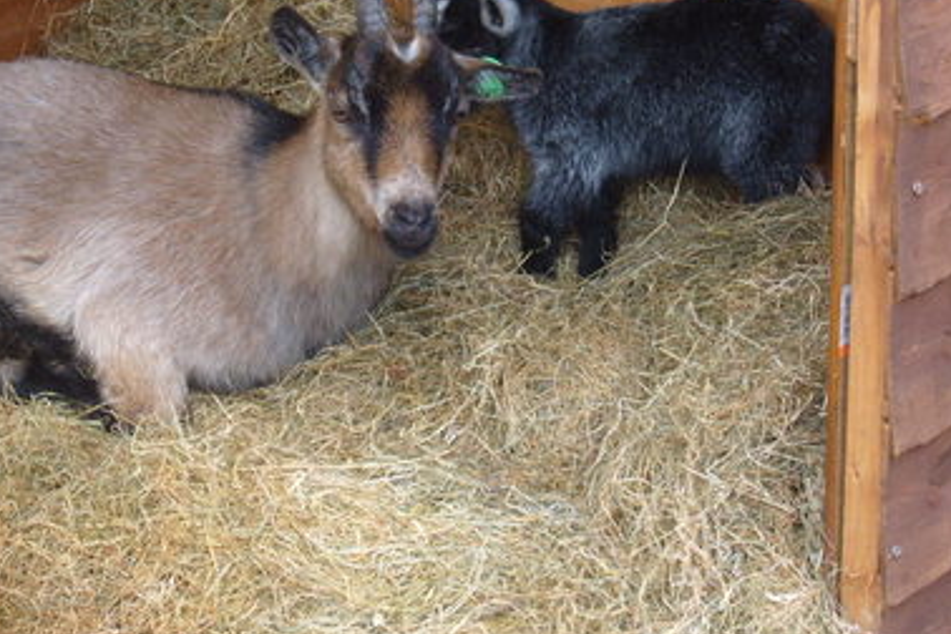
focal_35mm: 128
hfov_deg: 16.0
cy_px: 192
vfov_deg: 10.7
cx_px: 443
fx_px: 3381
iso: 133
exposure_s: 1/60
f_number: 4.8
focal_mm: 19.3
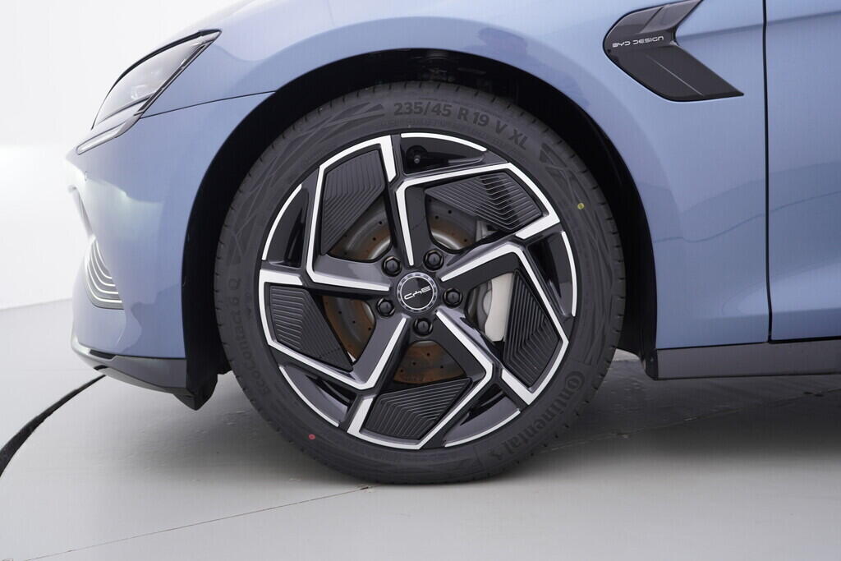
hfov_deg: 53.1
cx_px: 420
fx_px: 841
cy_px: 280
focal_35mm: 36
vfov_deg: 36.9
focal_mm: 24
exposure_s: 1/60
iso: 125
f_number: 3.5
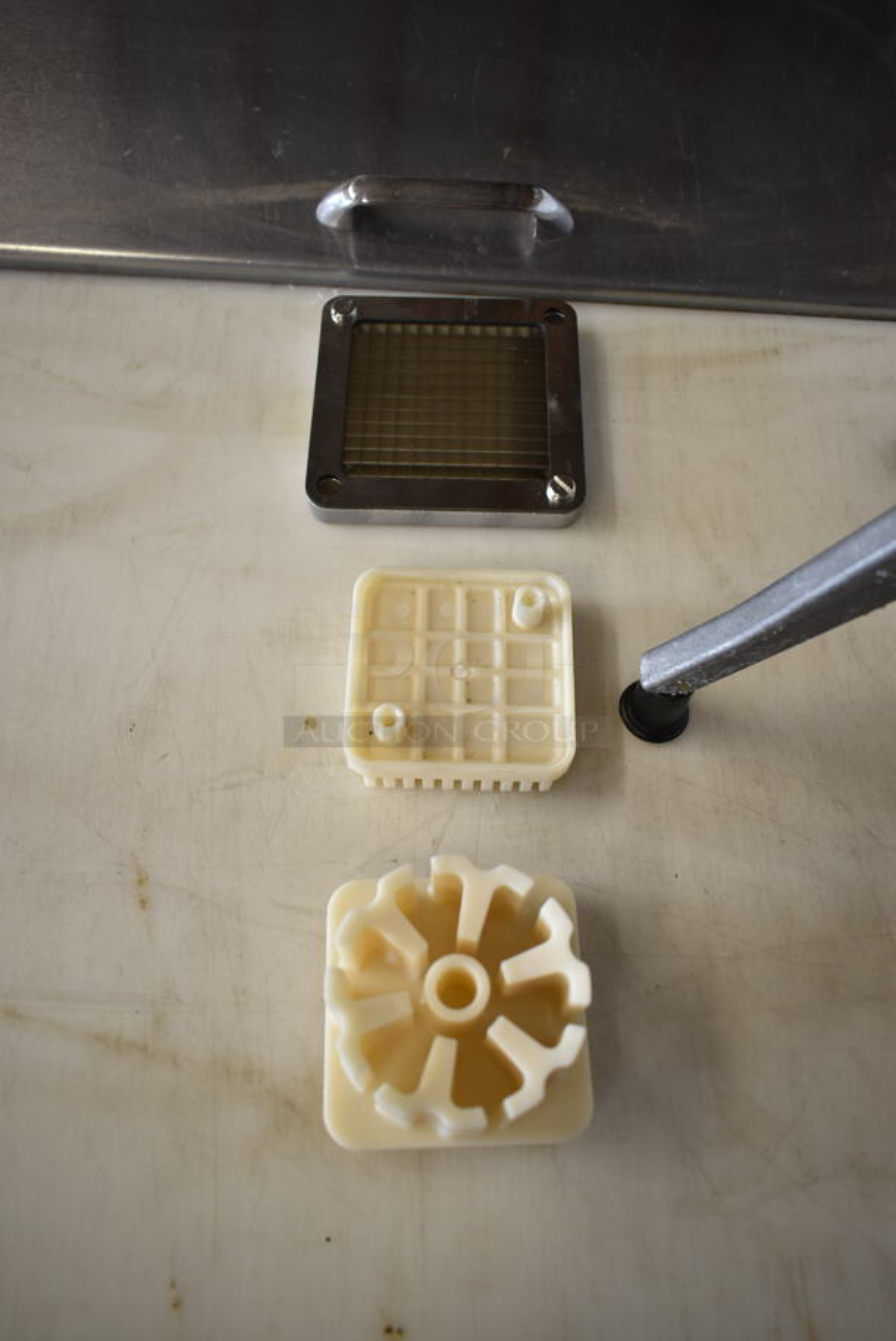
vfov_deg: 67.3
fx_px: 1006
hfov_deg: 48.0
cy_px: 670
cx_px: 448
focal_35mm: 27
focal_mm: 18
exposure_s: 1/30
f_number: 3.5
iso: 280
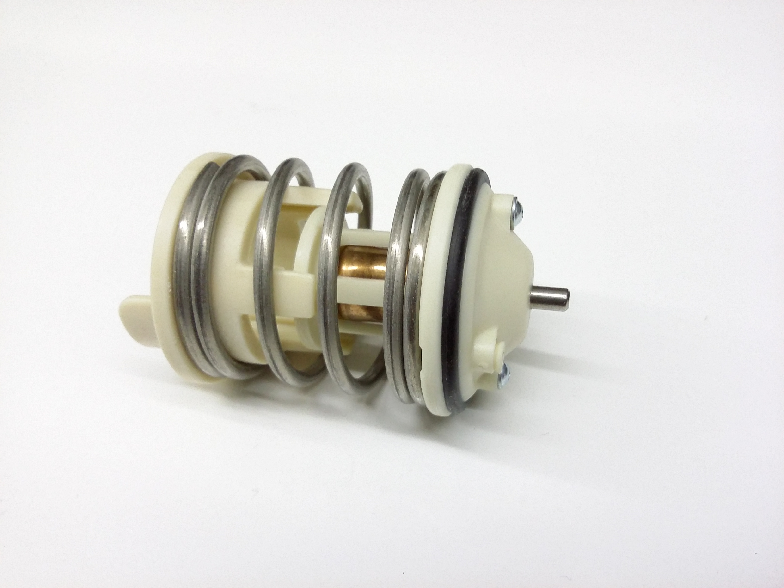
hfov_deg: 56.8
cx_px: 392
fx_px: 725
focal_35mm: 32
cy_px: 294
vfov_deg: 44.2
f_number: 2.4
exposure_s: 1/17
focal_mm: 3.4
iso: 160
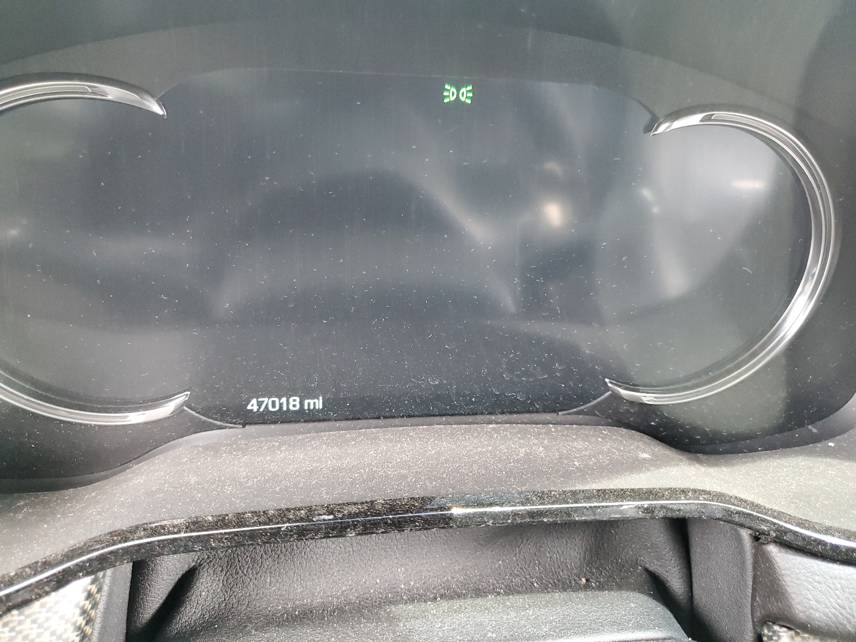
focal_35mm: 26
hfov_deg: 67.3
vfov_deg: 53.1
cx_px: 428
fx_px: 643
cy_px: 321
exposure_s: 1/60.2
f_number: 1.5
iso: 392
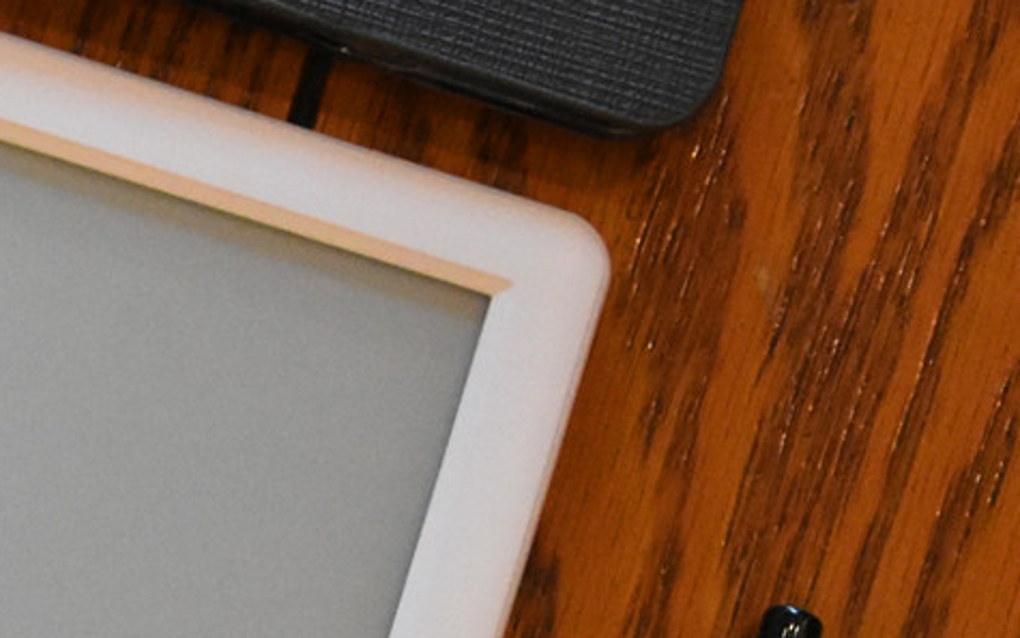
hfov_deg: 8.4
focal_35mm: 247
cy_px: 924
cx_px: -200
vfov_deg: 5.3
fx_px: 6867
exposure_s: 1/100
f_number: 7.1
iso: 4000
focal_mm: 40
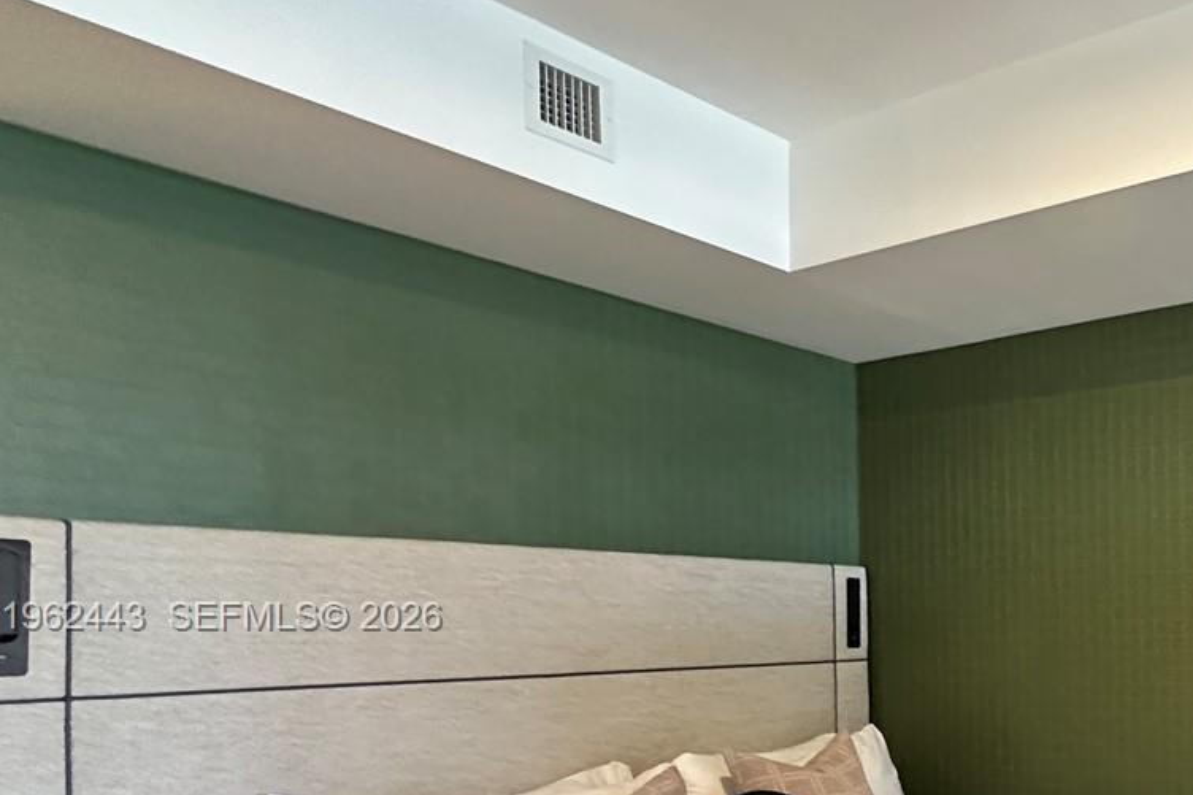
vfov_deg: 40.8
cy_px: 619
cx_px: 1217
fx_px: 1027
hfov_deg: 48.5
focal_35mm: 31
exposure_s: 1/60
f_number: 2.2
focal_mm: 2.22
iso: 800
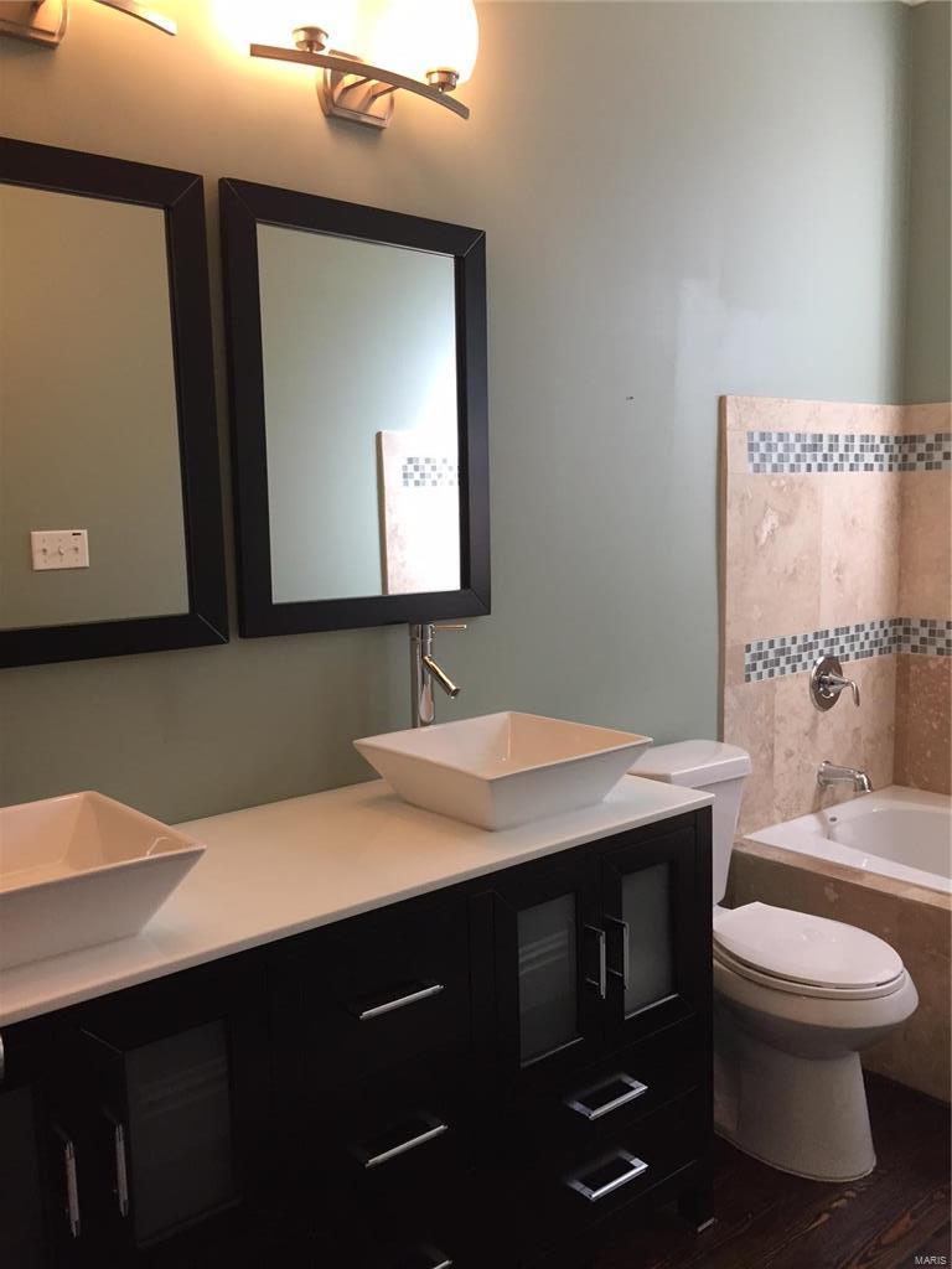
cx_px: 476
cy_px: 634
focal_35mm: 29
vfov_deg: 61.7
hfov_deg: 48.2
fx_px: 1063
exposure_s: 1/30
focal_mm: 4.15
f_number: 2.2
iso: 50
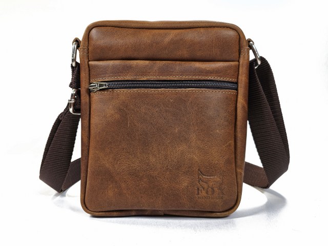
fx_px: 218
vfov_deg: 58.9
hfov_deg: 73.9
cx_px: 164
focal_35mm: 23
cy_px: 123
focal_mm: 6.3
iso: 16
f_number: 1.7
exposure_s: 1/100
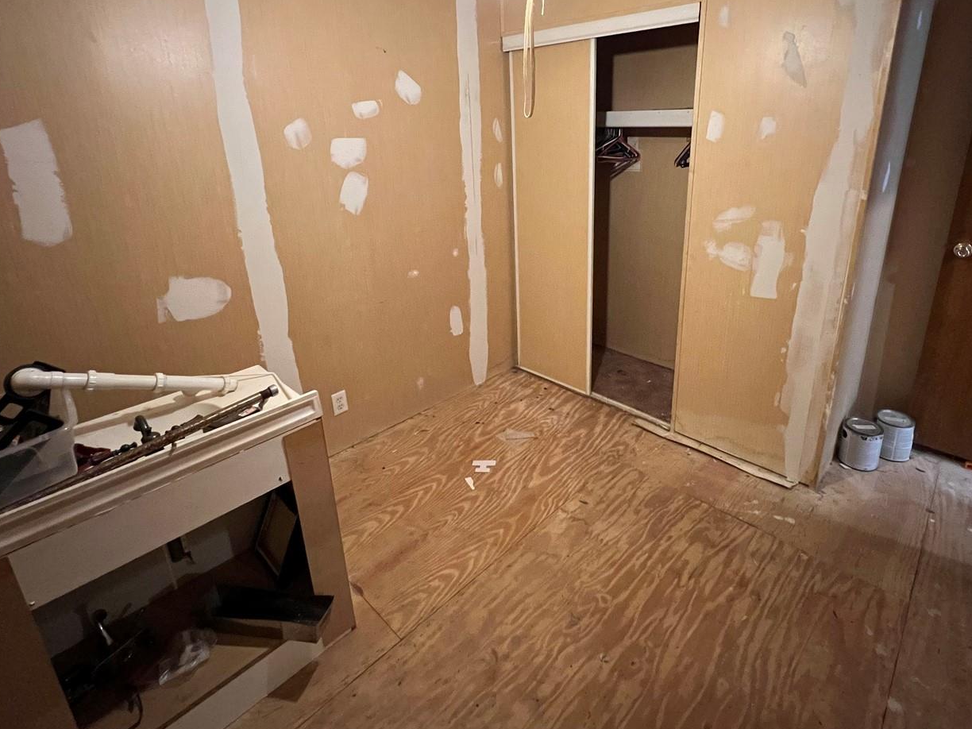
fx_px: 477
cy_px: 277
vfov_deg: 73.6
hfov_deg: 90.7
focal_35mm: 17
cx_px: 534
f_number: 1.8
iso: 800
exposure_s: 1/40
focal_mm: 1.57
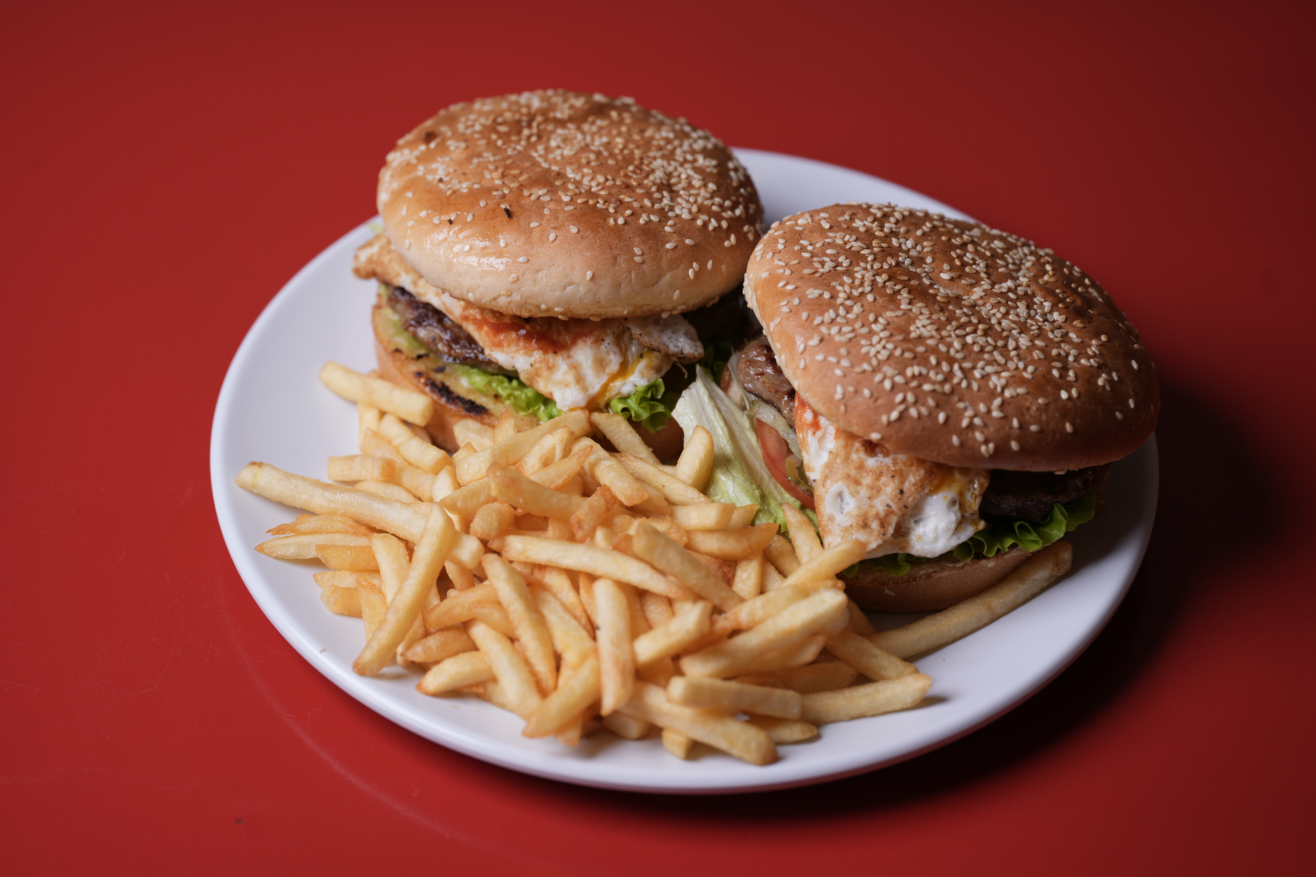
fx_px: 3838
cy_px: 438
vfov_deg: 13.0
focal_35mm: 105
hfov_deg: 19.5
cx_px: 658
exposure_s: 1/250
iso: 100
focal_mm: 105
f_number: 3.5
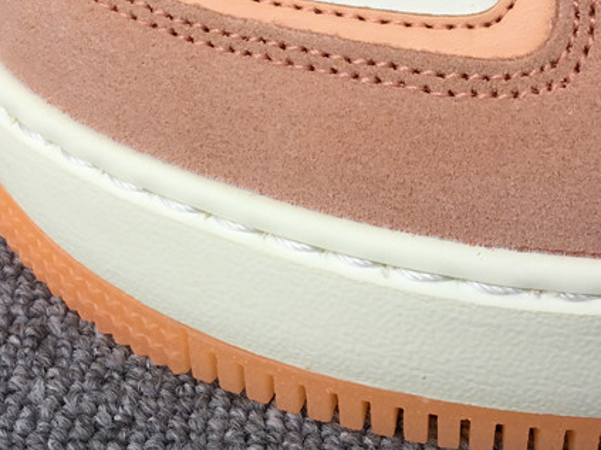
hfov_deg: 29.4
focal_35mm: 66
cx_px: 342
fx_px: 1146
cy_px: 52
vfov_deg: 21.8
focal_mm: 3.3
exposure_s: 1/365
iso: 25
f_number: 2.4
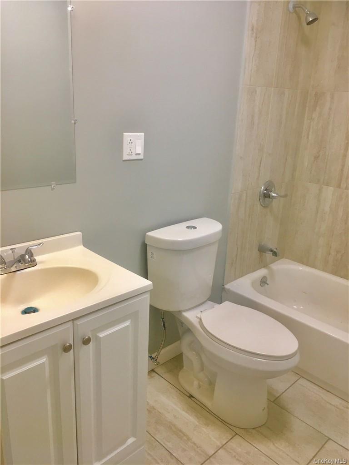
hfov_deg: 48.2
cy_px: 232
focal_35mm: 29
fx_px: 390
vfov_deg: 61.7
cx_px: 174
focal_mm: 4.15
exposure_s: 1/30
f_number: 2.2
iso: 50
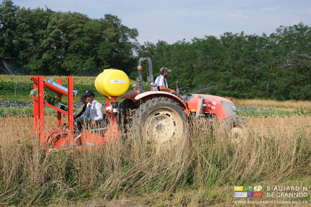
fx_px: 328
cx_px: 156
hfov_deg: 50.7
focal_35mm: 38
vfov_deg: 35.1
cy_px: 104
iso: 160
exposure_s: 1/340
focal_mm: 25.4
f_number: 7.1
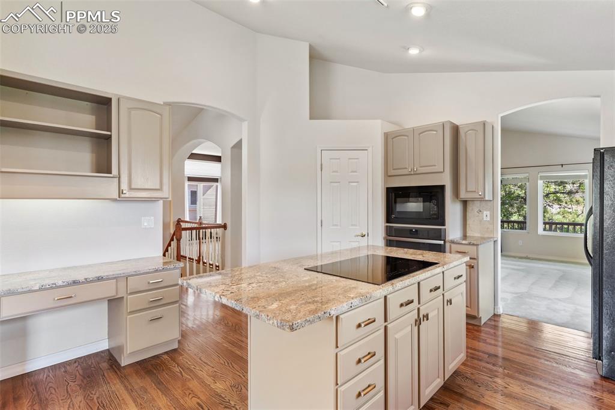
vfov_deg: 67.3
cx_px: 308
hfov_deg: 90.0
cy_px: 205
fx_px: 307
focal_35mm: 18
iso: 400
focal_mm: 18
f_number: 8
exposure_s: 1/10
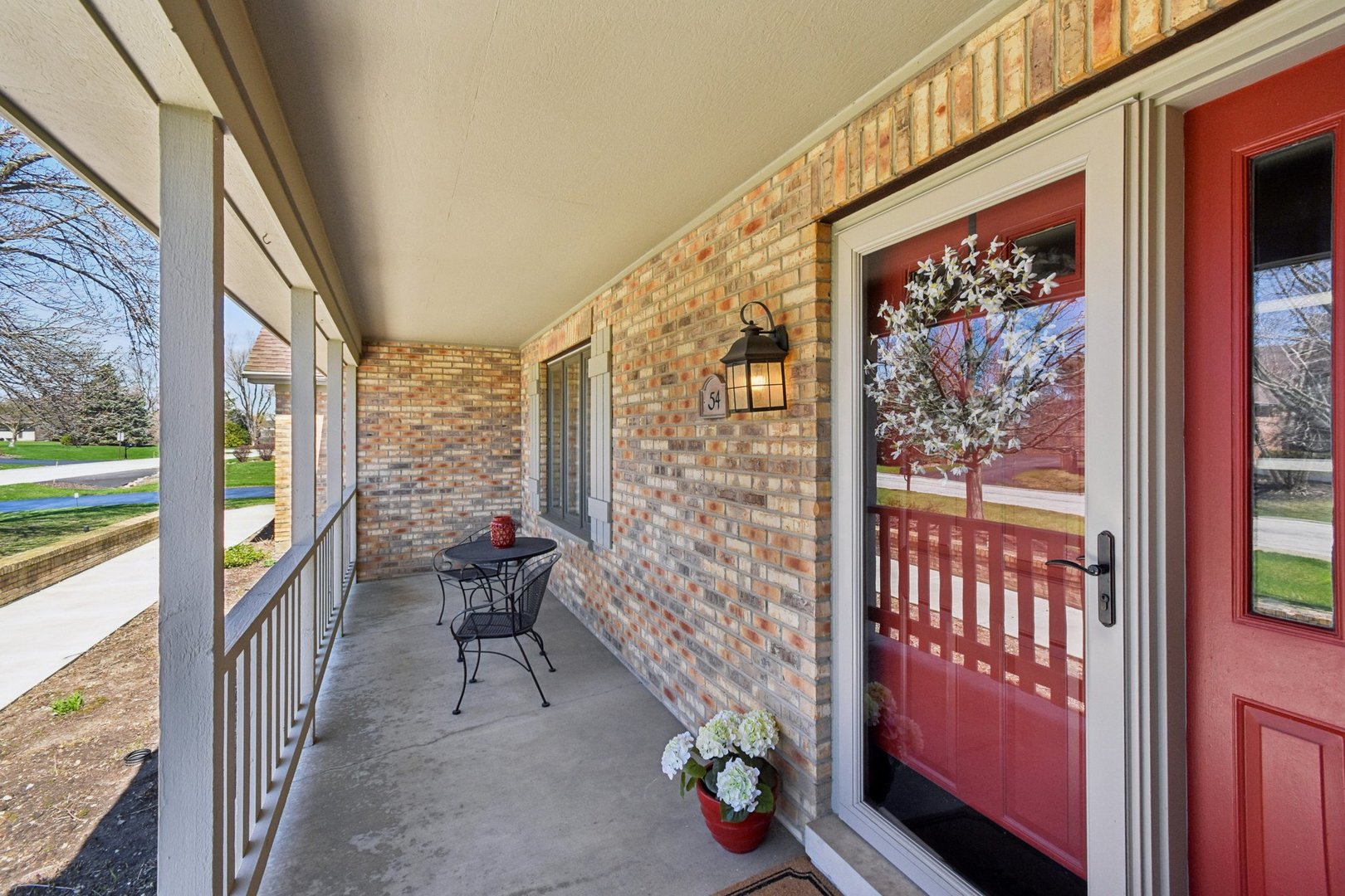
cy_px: 448
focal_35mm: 15
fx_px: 560
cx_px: 672
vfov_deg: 77.3
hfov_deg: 100.4
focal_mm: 10
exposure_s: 1/200
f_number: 8
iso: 400
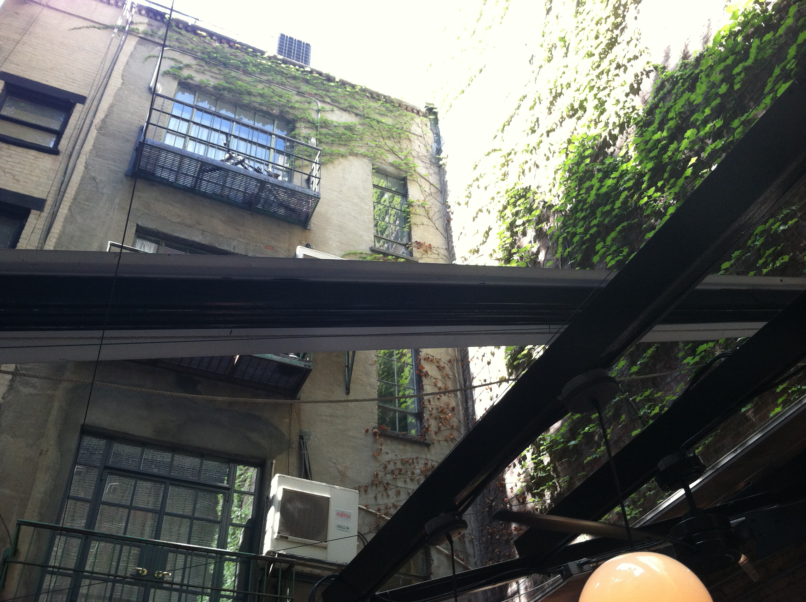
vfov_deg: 40.6
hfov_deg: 52.7
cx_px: 403
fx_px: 814
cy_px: 301
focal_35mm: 35
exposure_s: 1/120
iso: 125
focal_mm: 3.85
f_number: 2.8
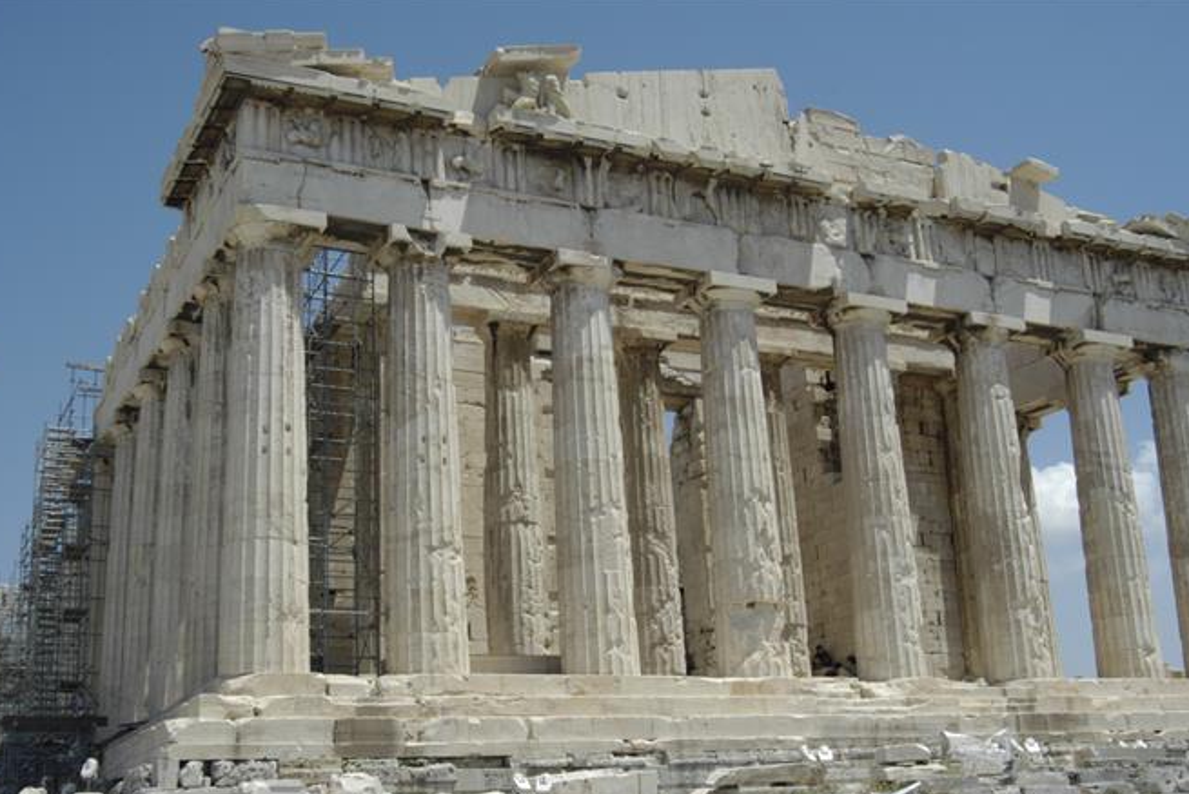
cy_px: 429
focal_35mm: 45
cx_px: 629
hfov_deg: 44.0
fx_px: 1472
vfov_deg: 30.2
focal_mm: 27
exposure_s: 1/640
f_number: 13
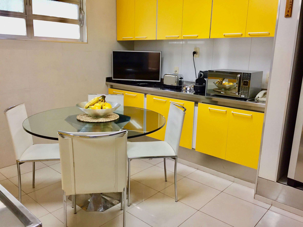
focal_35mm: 29
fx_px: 254
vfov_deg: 48.2
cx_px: 152
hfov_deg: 61.7
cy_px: 114
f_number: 2.2
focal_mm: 4.15
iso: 50
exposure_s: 1/30
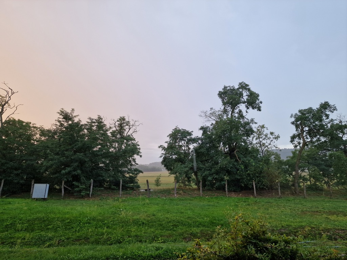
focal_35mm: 23
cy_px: 130
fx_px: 231
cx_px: 174
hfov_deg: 73.9
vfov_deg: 58.9
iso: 160
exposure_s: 1/100
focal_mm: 6.4
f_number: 1.8
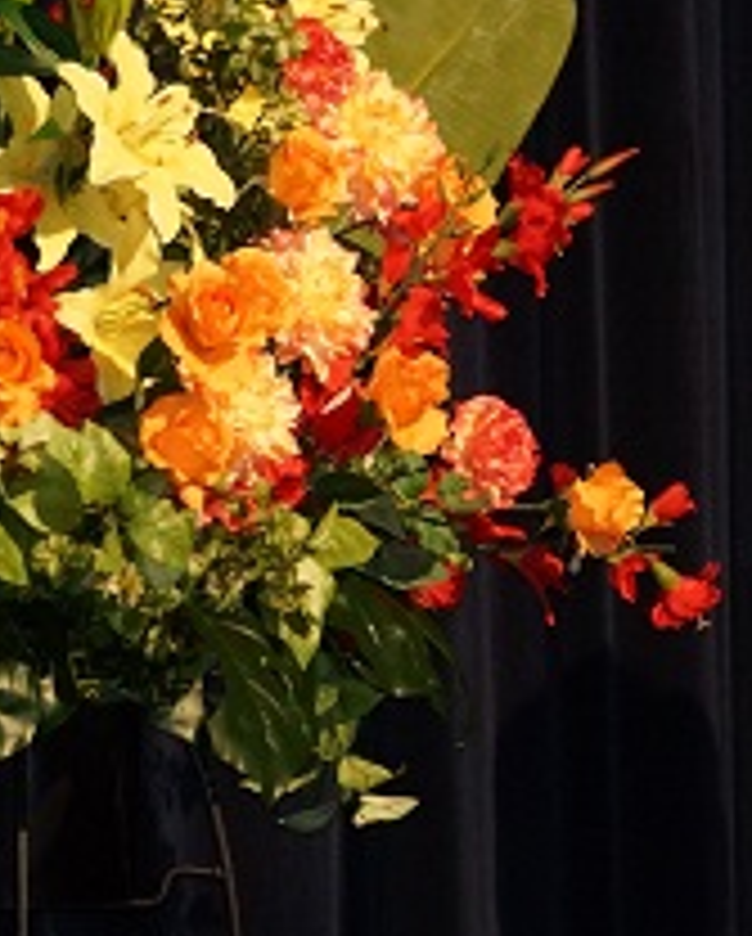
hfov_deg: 2.3
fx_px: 19071
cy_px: 434
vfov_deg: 2.8
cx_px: 923
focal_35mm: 687
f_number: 5.6
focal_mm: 200
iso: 1600
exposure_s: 1/60
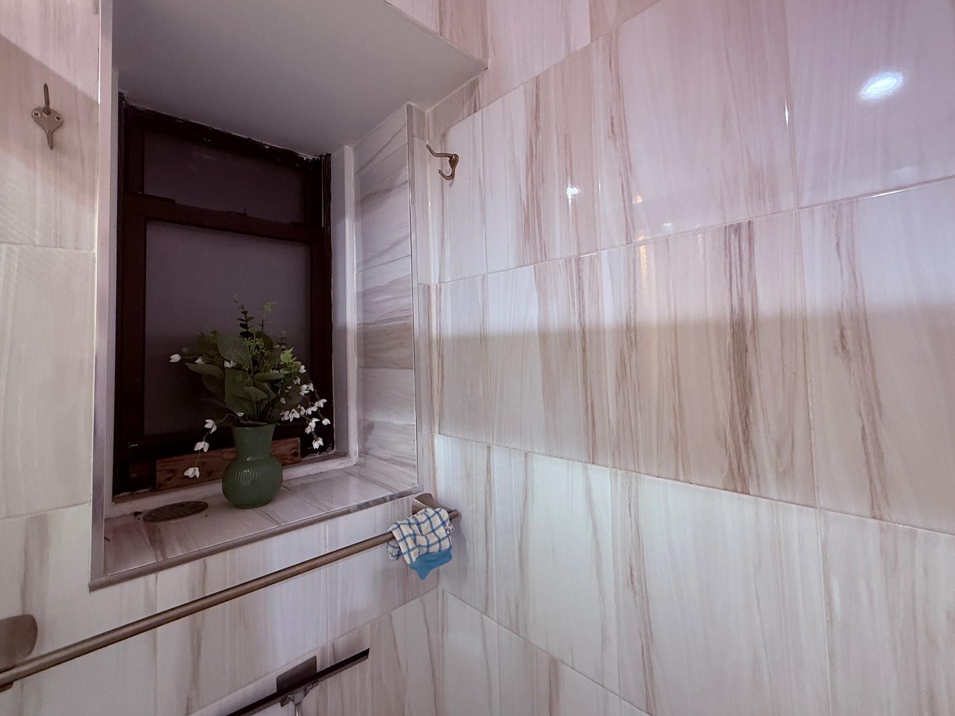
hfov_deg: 94.5
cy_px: 327
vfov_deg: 77.9
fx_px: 441
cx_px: 479
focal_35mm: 16
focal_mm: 2.22
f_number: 2.2
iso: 250
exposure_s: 1/60
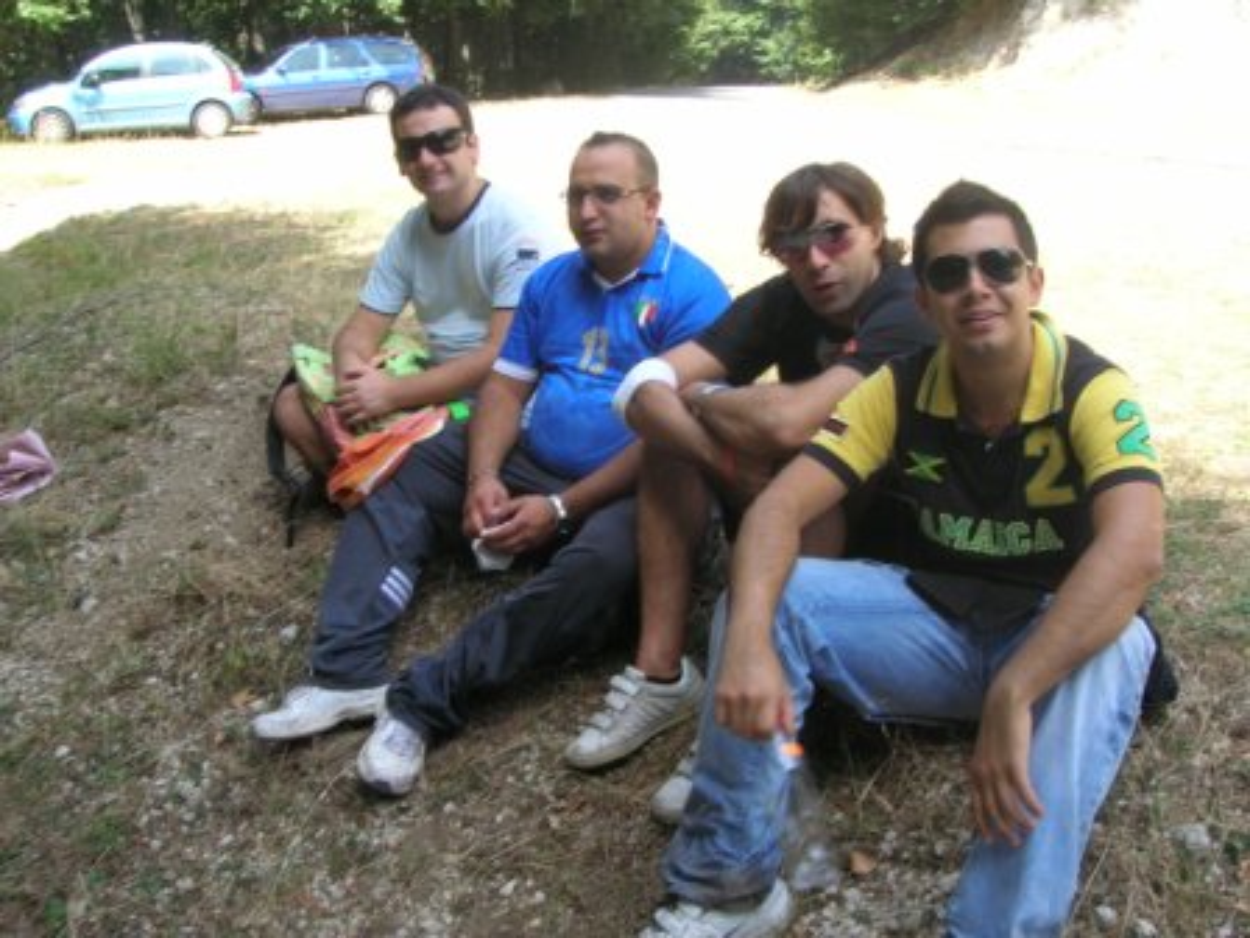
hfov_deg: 49.0
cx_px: 625
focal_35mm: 38
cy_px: 469
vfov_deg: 37.7
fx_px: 1372
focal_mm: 6.4
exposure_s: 1/48.3
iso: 50
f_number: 5
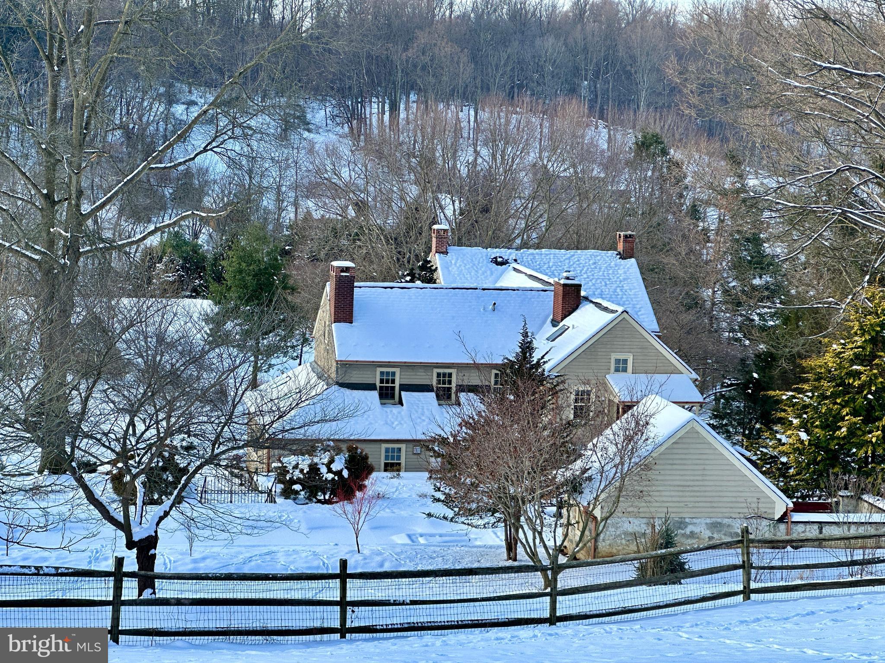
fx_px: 1969
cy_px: 332
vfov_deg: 19.1
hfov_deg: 25.3
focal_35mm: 77
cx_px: 442
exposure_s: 1/210
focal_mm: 9
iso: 32
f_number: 2.8
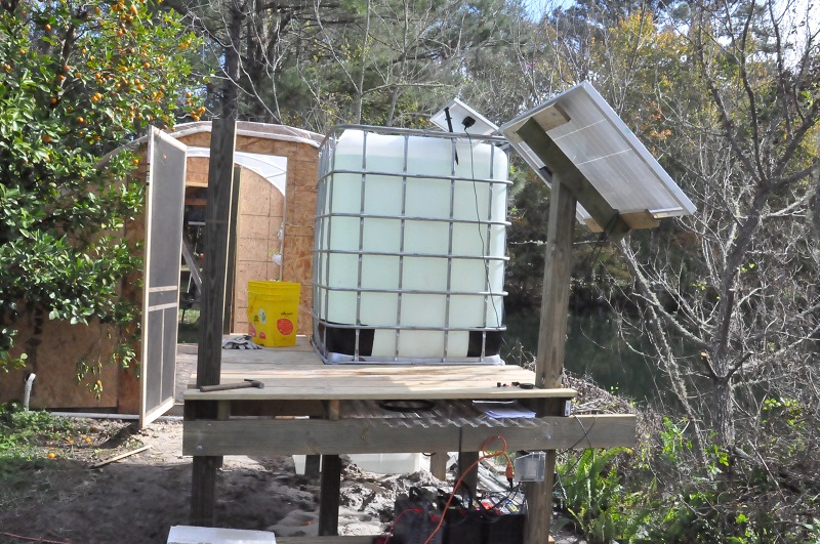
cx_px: 410
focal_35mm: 32
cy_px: 272
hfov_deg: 59.6
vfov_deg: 41.6
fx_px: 716
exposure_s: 1/640
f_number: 25
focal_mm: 21
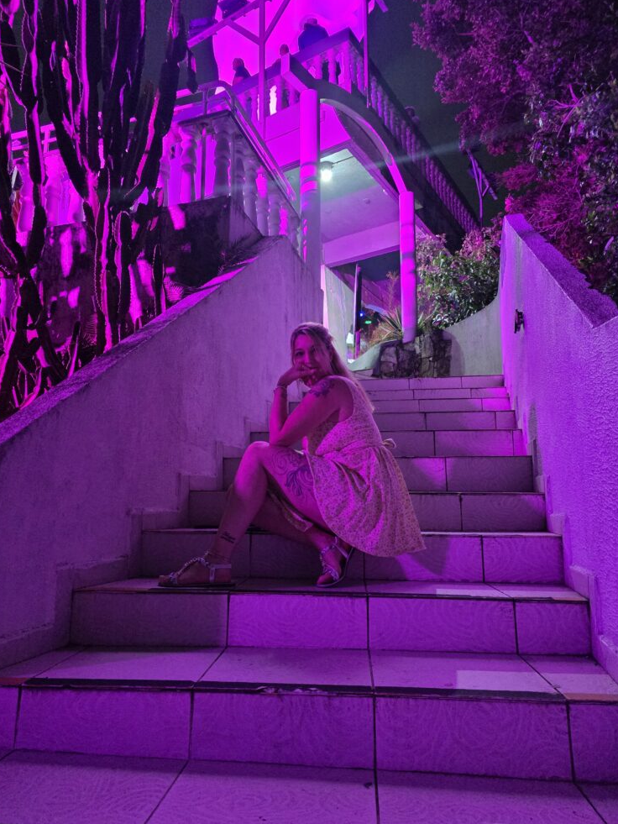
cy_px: 421
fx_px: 571
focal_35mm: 24
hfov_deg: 56.8
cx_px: 298
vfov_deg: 71.6
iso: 2500
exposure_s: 1/120
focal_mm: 6.3
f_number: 1.7
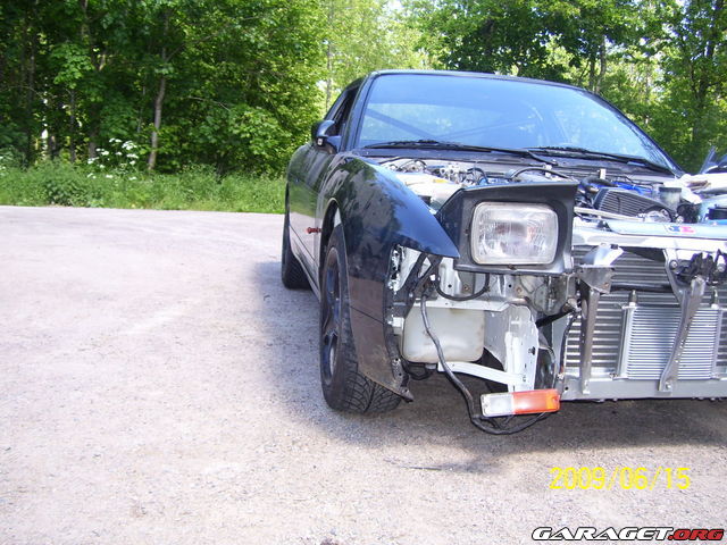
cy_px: 272
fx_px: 777
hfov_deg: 50.1
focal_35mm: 37
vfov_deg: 38.7
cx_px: 364
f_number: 2.7
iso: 80
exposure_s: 1/180
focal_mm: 6
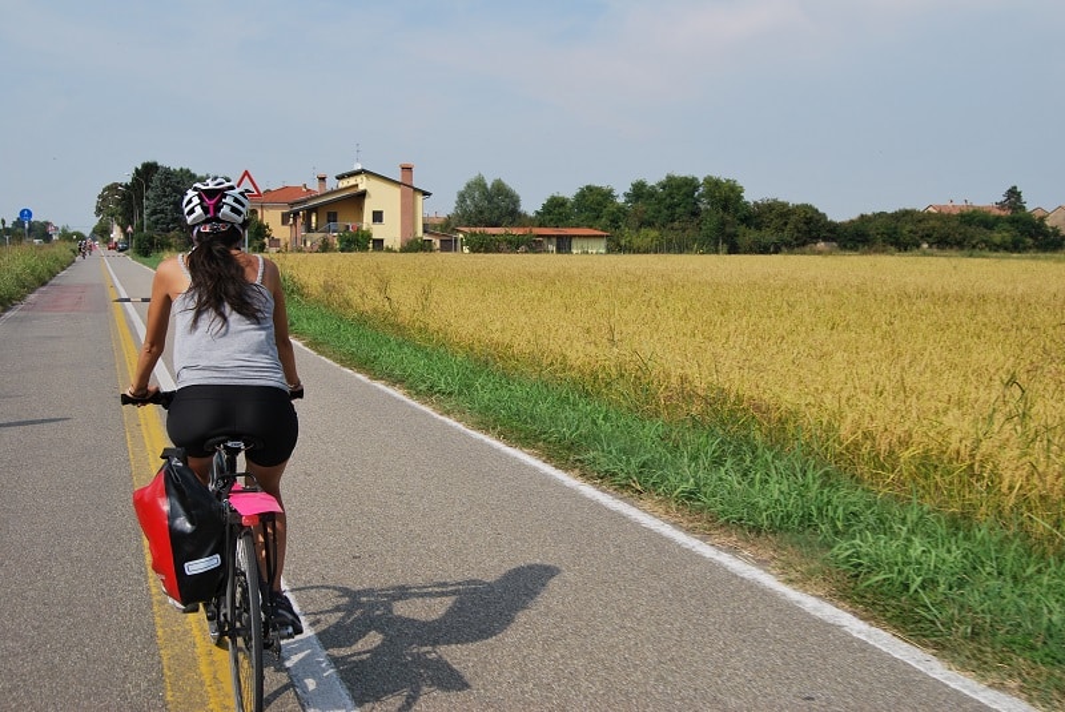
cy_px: 356
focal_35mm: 39
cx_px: 532
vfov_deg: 34.3
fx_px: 1155
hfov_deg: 49.5
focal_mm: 26
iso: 100
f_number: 8
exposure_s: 1/250
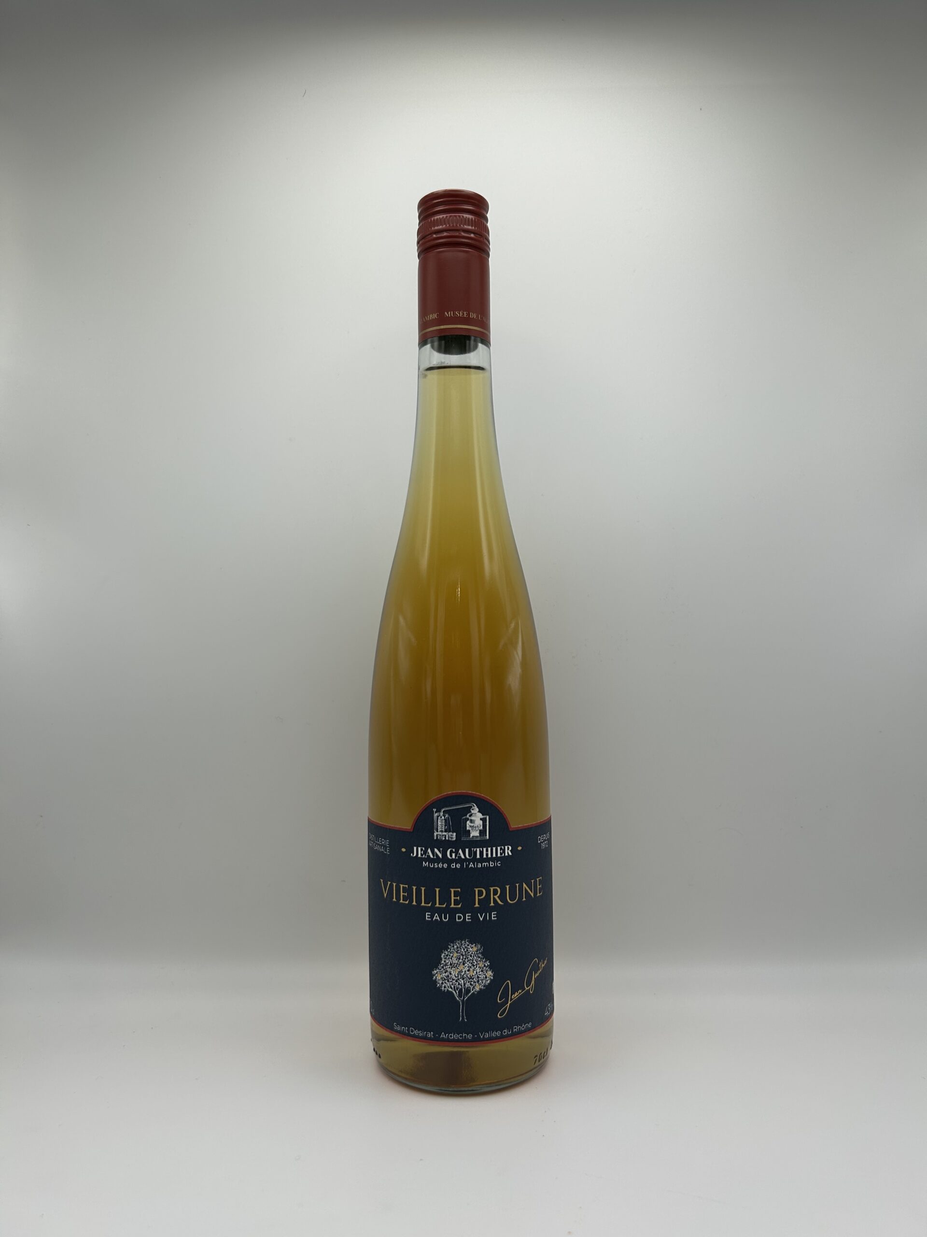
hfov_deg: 53.1
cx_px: 464
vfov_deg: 67.3
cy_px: 618
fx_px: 928
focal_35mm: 26
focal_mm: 5.7
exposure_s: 1/797
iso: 50
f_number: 1.5
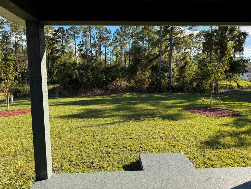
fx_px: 174
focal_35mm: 24
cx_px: 126
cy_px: 94
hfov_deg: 71.6
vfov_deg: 56.8
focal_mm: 6.76
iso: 80
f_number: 1.78
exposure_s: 1/1522
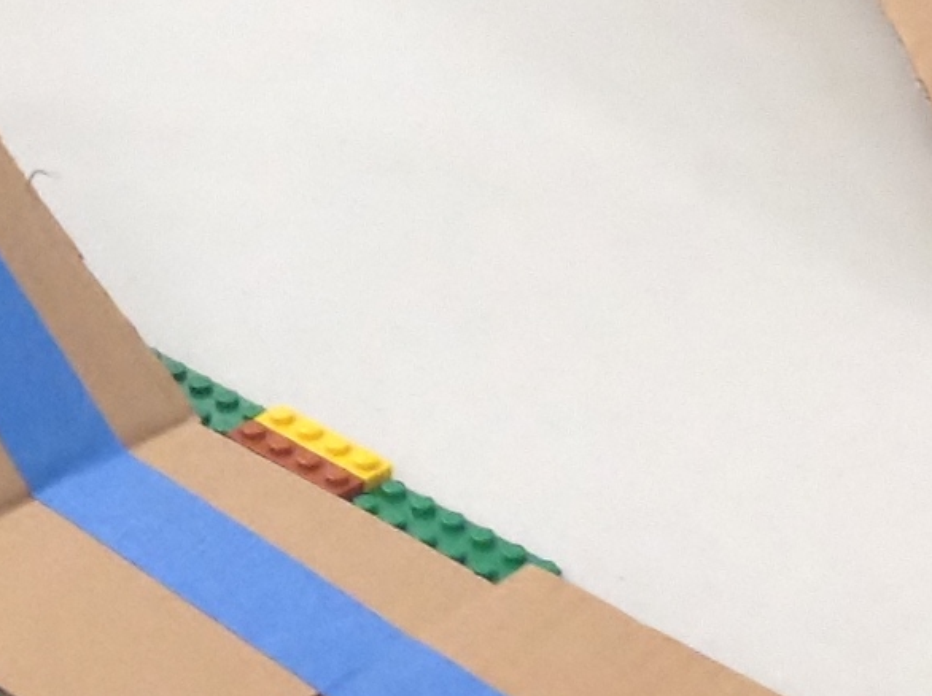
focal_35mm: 146
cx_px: 219
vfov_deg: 10.1
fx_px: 3926
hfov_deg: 13.5
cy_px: 254
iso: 80
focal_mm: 3.3
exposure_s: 1/24
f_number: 2.4
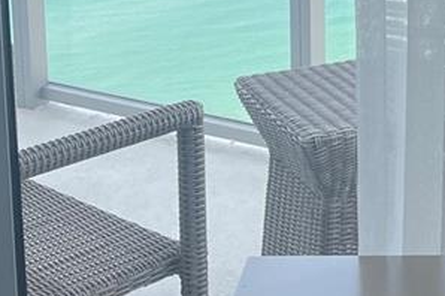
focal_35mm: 109
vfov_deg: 12.2
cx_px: 518
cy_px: -79
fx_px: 1346
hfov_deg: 17.9
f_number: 1.6
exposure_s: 1/395
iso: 32
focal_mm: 5.1
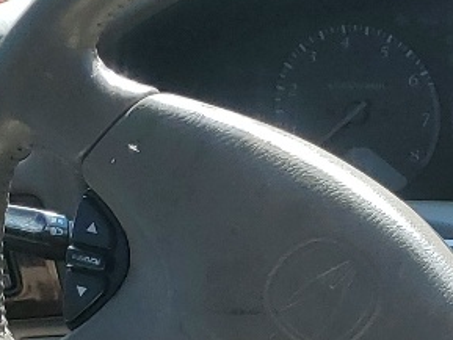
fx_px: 1885
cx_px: 881
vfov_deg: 9.5
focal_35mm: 144
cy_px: 716
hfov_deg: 12.3
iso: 50
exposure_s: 1/500
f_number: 1.5
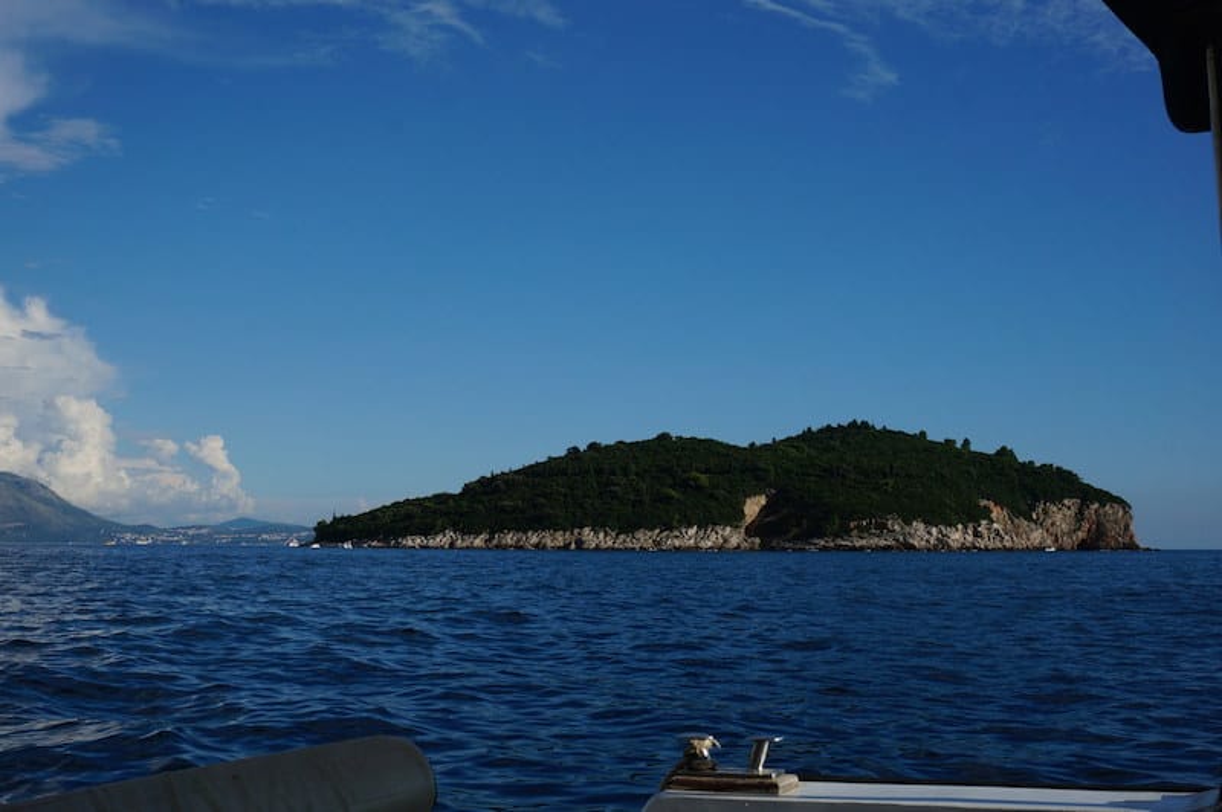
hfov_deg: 49.6
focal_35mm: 39
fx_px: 1323
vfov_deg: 34.2
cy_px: 406
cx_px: 611
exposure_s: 1/250
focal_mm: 26
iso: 100
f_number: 13
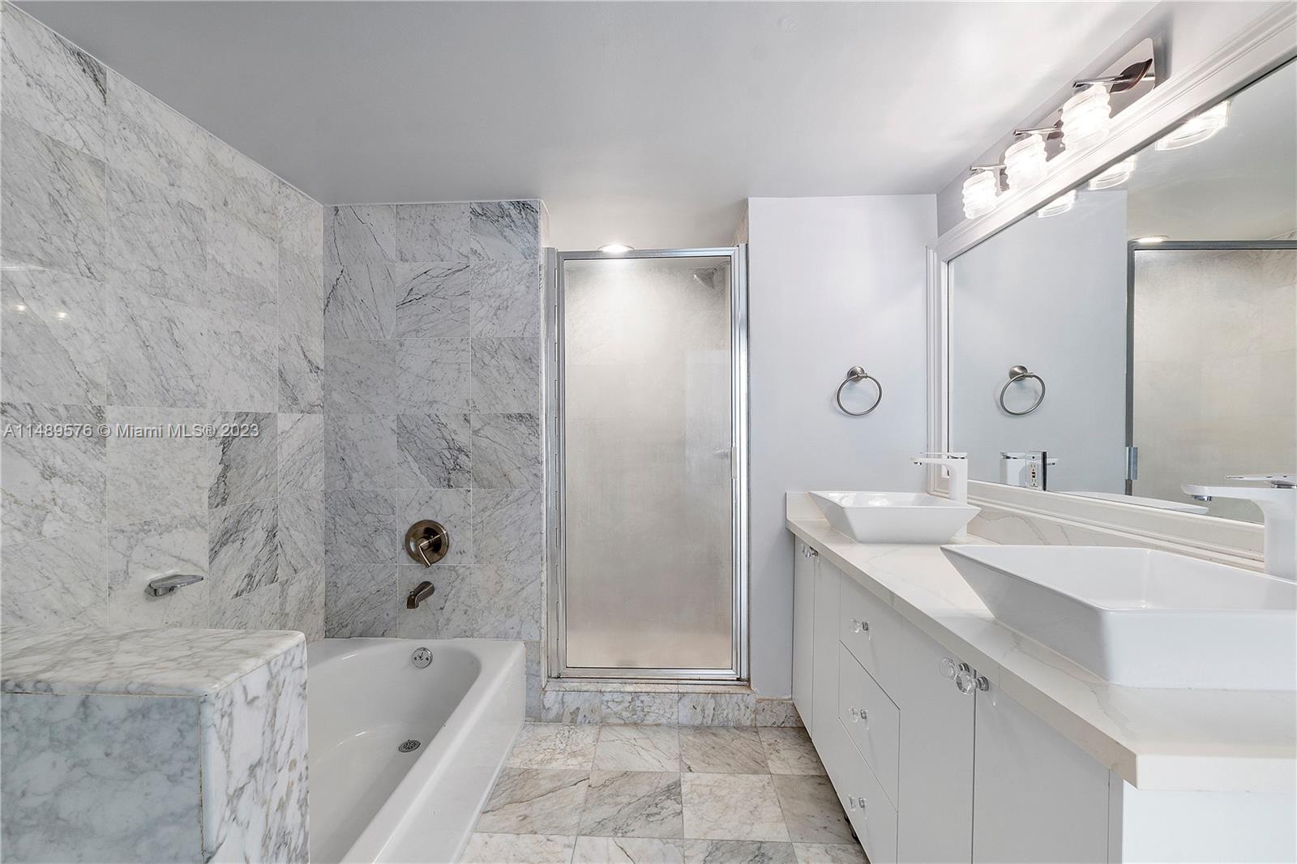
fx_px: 540
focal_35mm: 15
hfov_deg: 100.4
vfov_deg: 77.3
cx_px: 648
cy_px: 432
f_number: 11
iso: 160
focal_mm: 10
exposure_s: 1/3
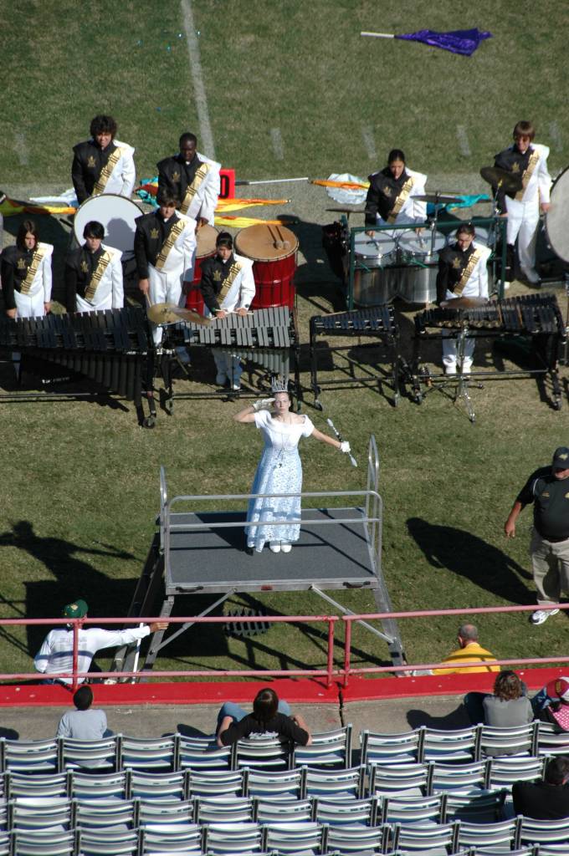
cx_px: 284
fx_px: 7131
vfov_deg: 6.9
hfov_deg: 4.6
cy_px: 428
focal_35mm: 300
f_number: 7.1
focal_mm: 200
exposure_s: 1/800
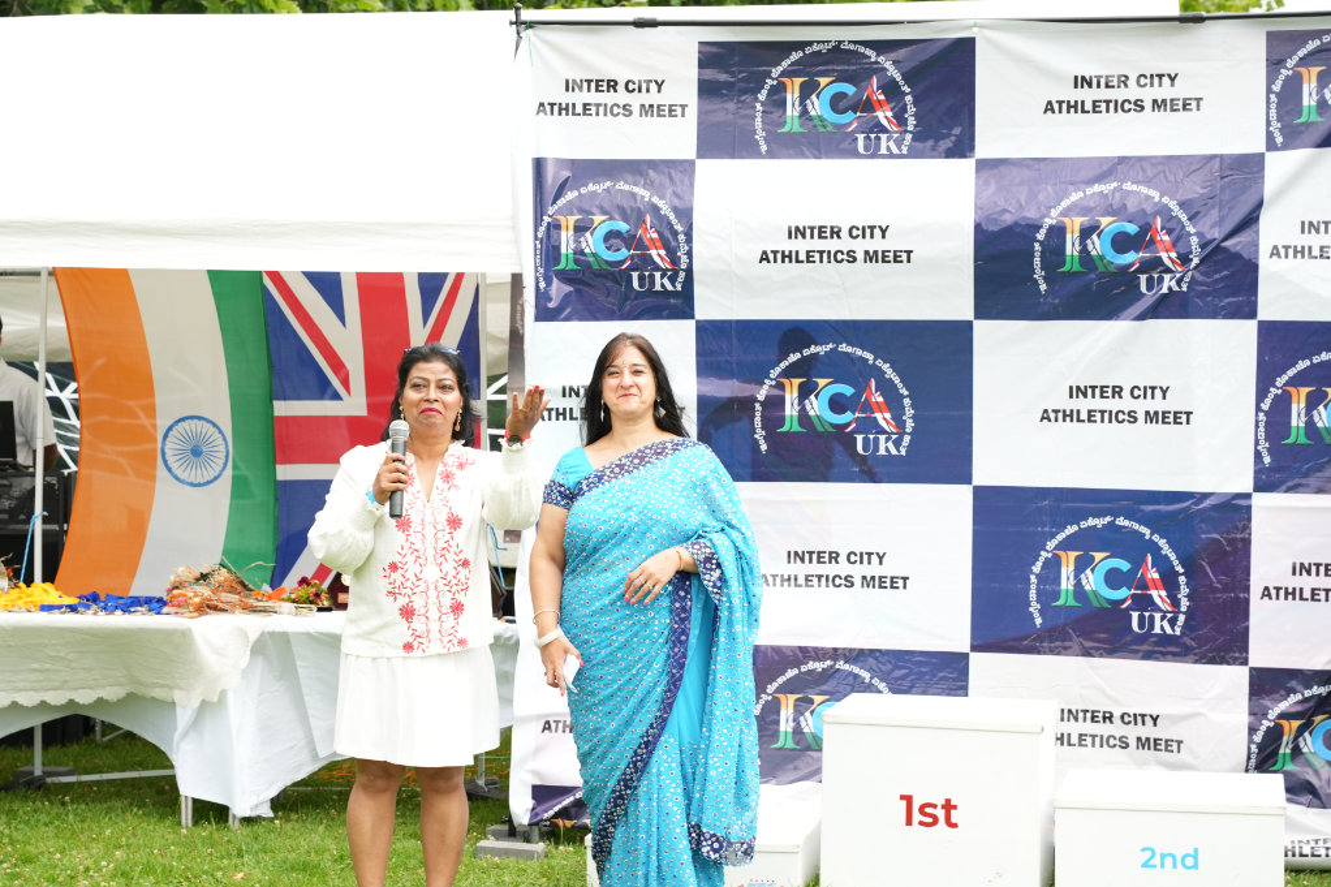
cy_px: 444
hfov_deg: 28.8
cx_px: 666
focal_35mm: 70
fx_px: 2587
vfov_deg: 19.5
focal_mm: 70
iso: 400
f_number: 5
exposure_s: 1/250
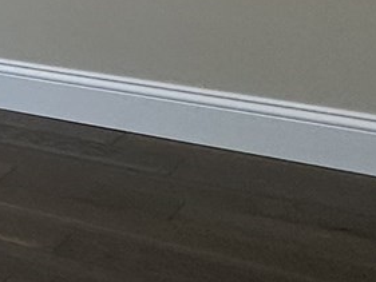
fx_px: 1108
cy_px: -166
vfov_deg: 13.5
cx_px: -678
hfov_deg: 12.1
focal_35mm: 102
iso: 80
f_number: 2.2
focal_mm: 2.22
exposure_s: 1/120
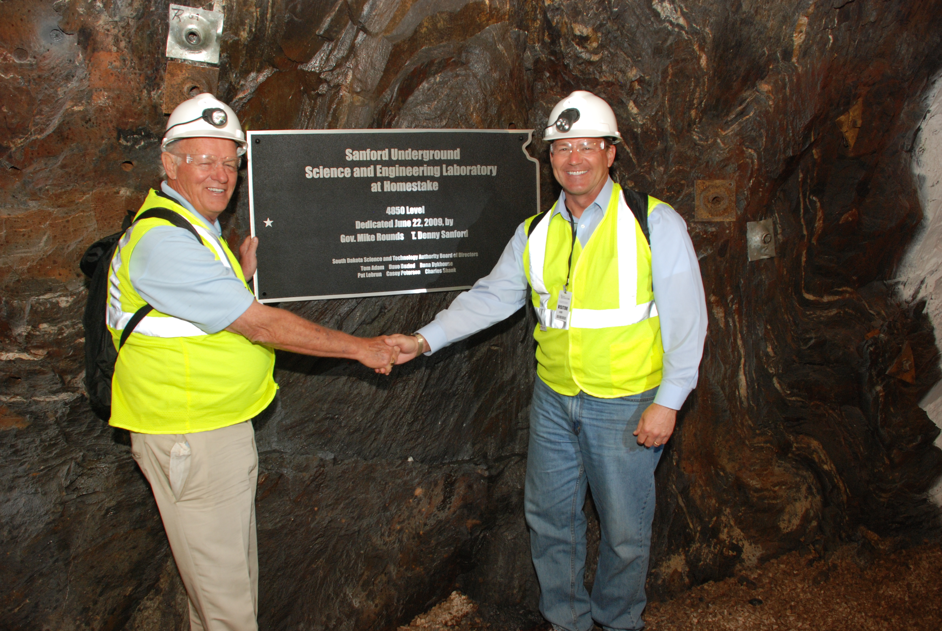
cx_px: 471
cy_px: 316
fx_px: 707
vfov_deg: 48.0
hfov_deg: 67.3
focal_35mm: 27
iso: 400
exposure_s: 1/60
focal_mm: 18
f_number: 4
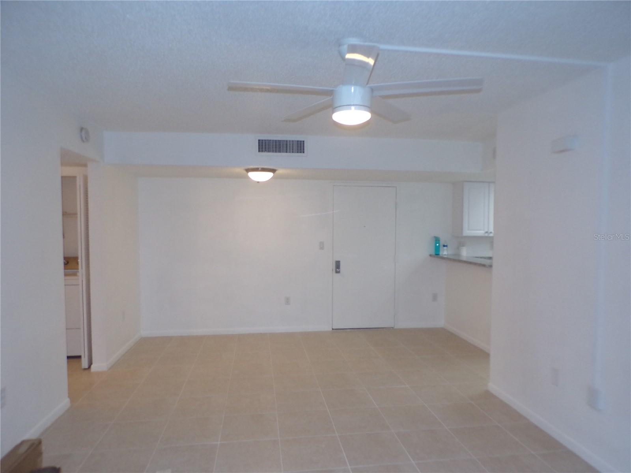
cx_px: 316
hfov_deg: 71.6
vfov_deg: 56.8
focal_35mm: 24
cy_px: 236
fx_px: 437
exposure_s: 1/34
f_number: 3
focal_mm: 4.3
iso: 200
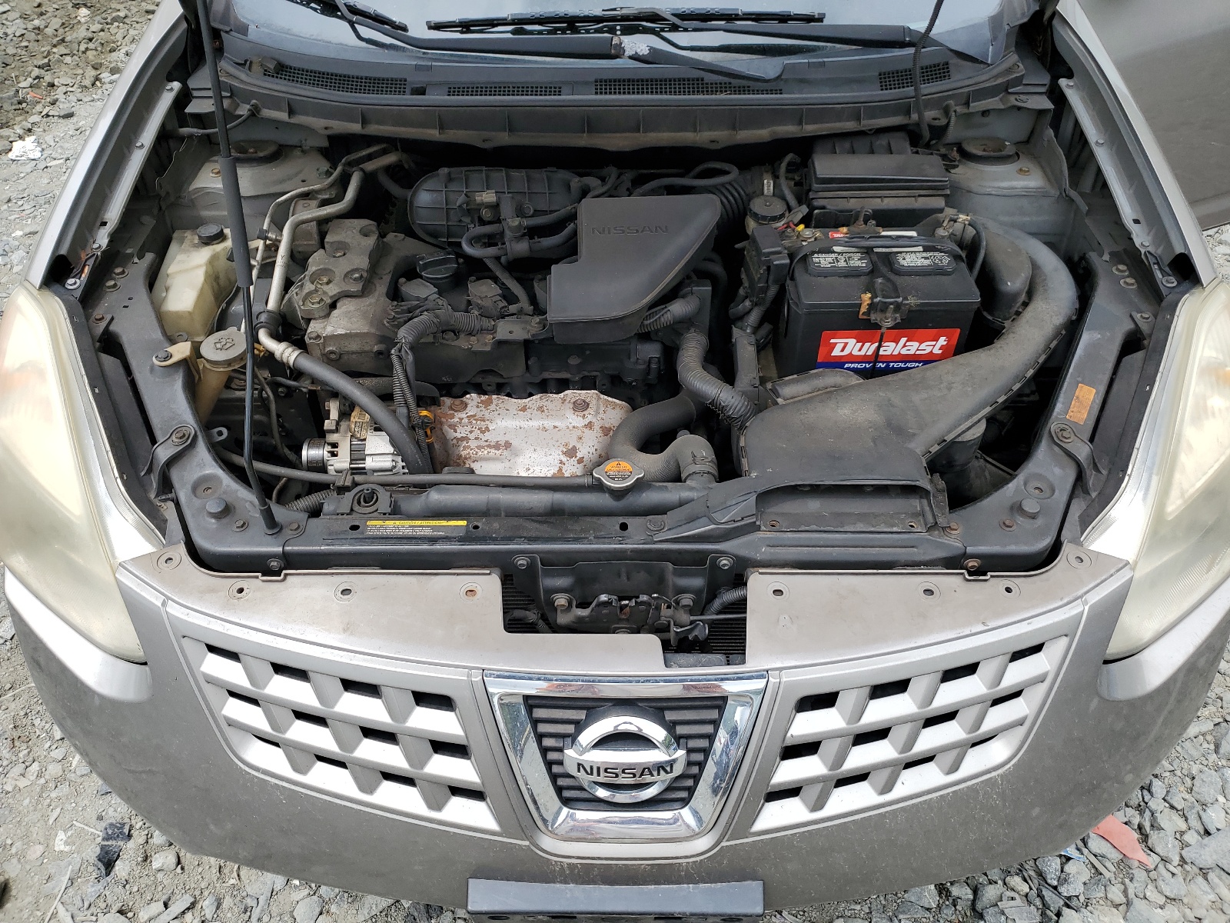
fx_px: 924
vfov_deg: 53.1
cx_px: 615
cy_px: 462
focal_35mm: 26
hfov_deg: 67.3
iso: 50
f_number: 1.5
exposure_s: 1/1250
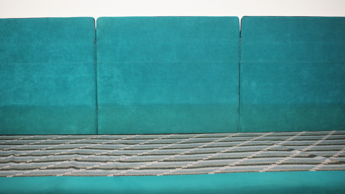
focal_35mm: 36
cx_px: 172
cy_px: 97
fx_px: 329
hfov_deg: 55.3
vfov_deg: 32.8
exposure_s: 1/60
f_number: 4
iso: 800
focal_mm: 23.13
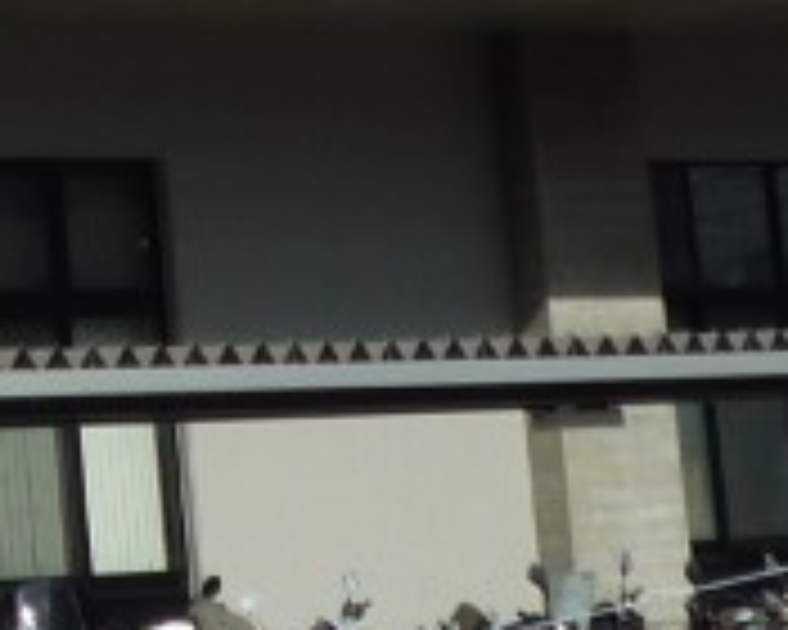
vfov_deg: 5.7
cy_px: -819
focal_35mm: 261
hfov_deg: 7.2
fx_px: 6087
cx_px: -585
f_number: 4
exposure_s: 1/800
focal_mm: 6.8
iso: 80
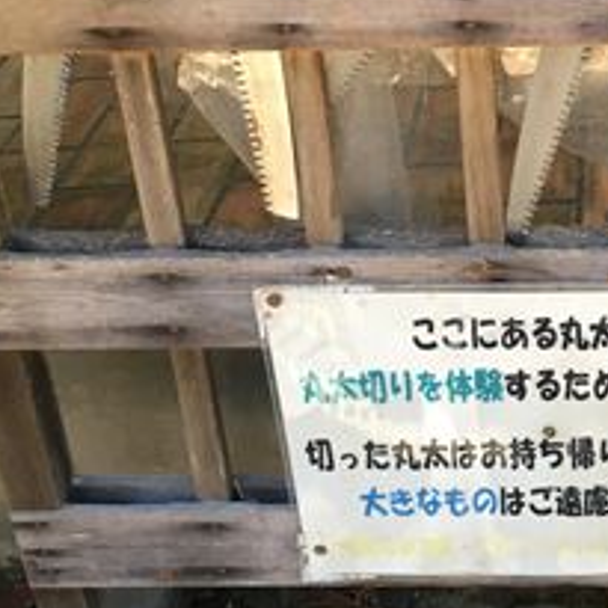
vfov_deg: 22.8
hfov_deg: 22.5
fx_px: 1490
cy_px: 145
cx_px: 546
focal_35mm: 75
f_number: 2.2
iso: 25
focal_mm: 4.15
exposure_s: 1/30
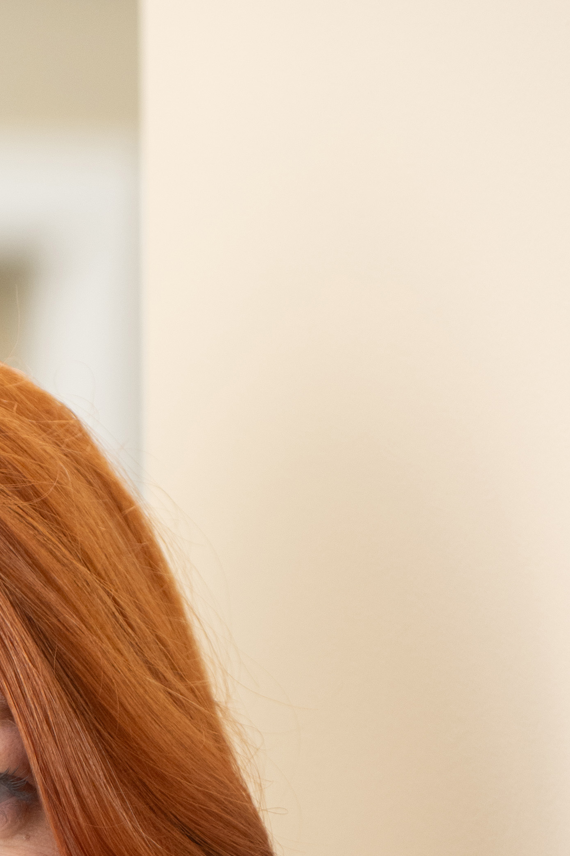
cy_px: 1600
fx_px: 10330
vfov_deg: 4.7
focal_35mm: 435
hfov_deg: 3.2
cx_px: -281
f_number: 4
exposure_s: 1/125
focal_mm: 110
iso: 400
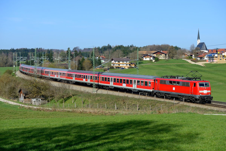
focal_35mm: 80
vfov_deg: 17.1
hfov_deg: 25.4
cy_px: 76
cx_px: 113
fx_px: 502
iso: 200
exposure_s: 1/1600
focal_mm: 80
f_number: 5.6
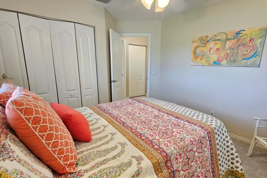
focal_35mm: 17
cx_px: 144
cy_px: 97
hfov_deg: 93.1
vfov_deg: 70.3
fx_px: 126
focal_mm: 2.2
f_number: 2.2
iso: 320
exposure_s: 1/60
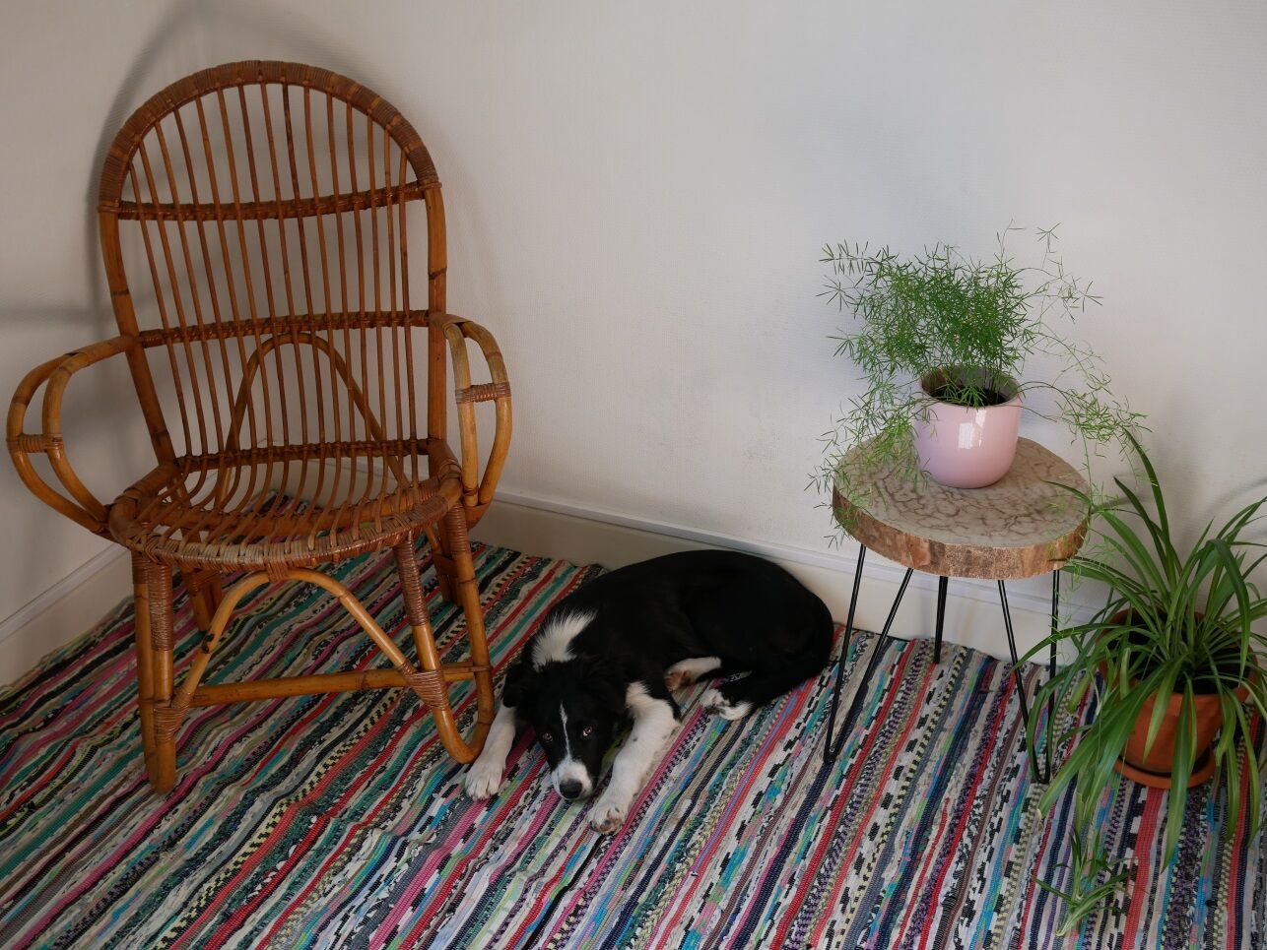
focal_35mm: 40
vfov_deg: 36.0
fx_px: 1464
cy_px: 475
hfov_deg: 46.8
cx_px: 634
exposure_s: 1/250
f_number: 2.5
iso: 200
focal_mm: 20
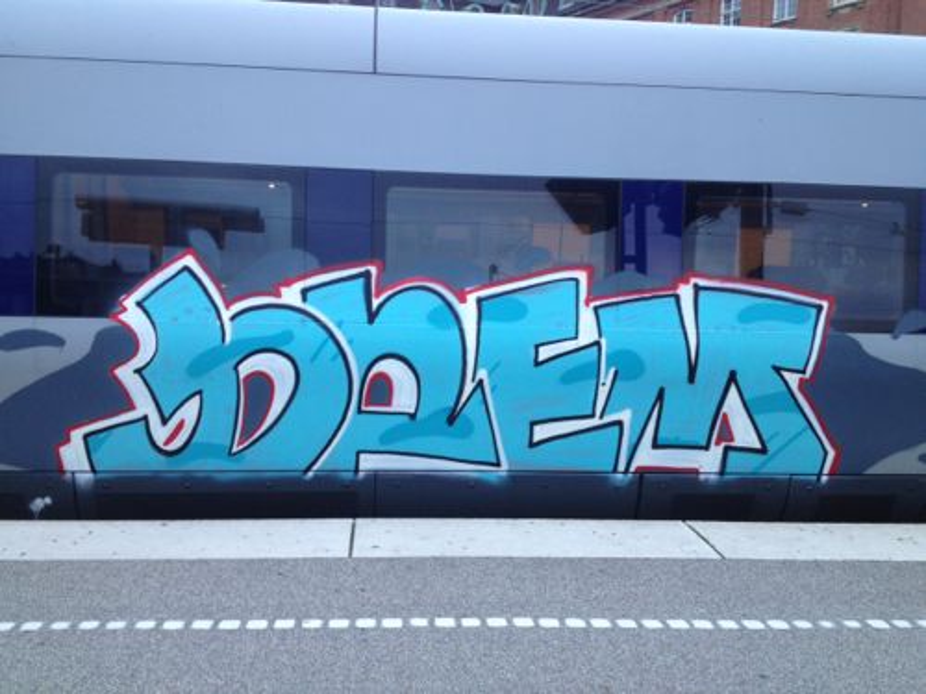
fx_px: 936
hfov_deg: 52.6
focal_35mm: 35
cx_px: 463
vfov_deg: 40.7
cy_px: 347
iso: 50
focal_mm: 4.28
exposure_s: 1/24
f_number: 2.4
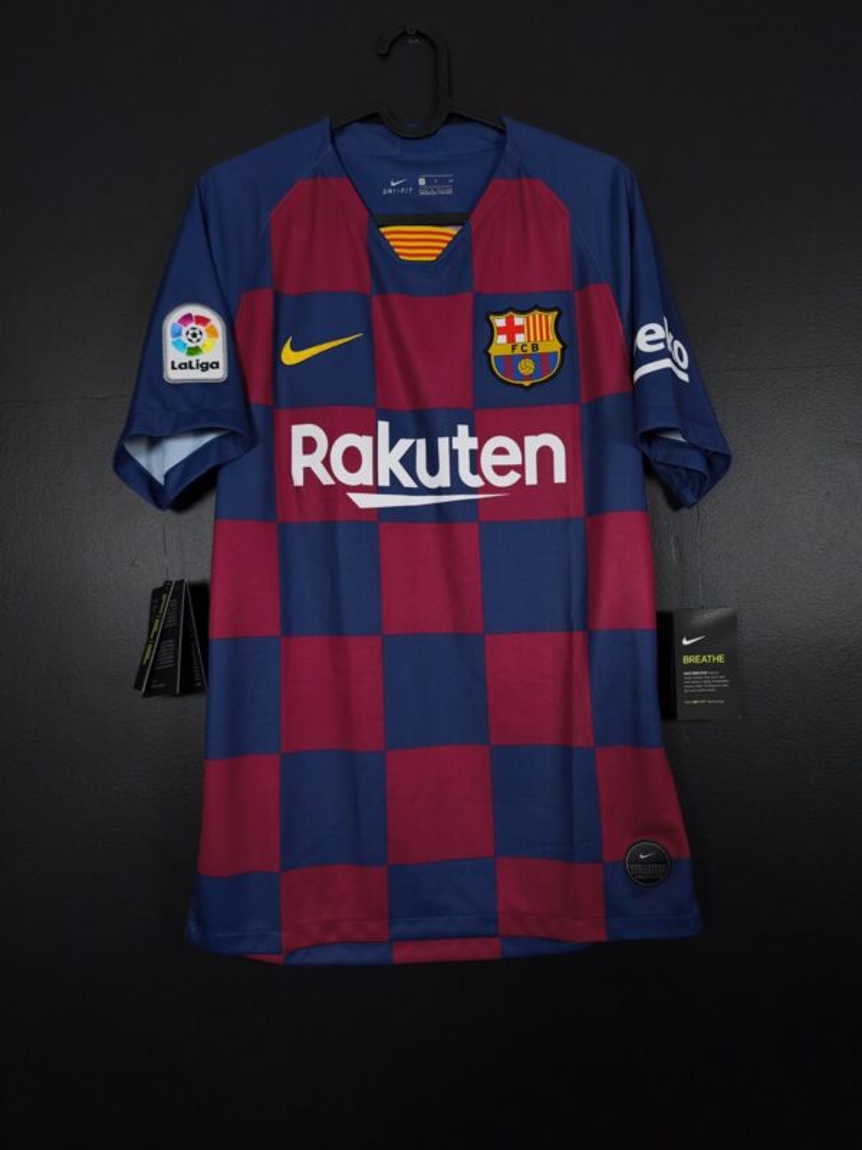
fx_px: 764
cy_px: 575
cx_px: 431
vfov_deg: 73.9
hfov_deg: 58.9
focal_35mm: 23
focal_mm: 6.57
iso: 400
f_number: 1.6
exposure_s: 1/125
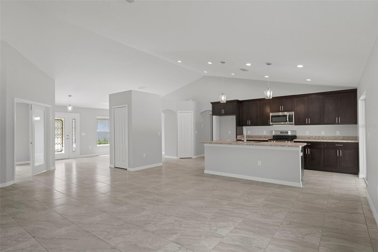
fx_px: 189
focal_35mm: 18
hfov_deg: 90.0
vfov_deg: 67.4
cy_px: 126
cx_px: 189
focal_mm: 12
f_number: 8
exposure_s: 1/10
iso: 640
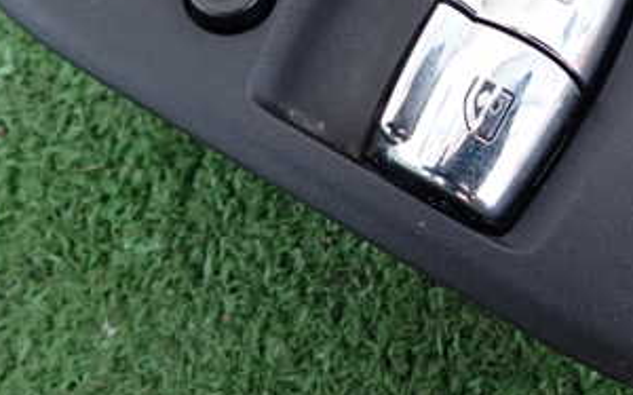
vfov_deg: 23.8
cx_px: 437
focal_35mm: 53
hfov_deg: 37.7
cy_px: 53
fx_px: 914
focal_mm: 4.5
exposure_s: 1/30
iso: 250
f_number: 2
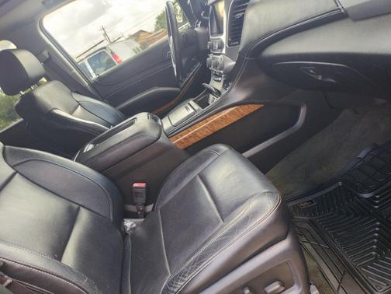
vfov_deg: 54.9
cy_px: 147
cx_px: 196
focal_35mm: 25
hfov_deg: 69.4
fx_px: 282
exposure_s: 1/120
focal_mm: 4.71
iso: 101
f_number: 1.7
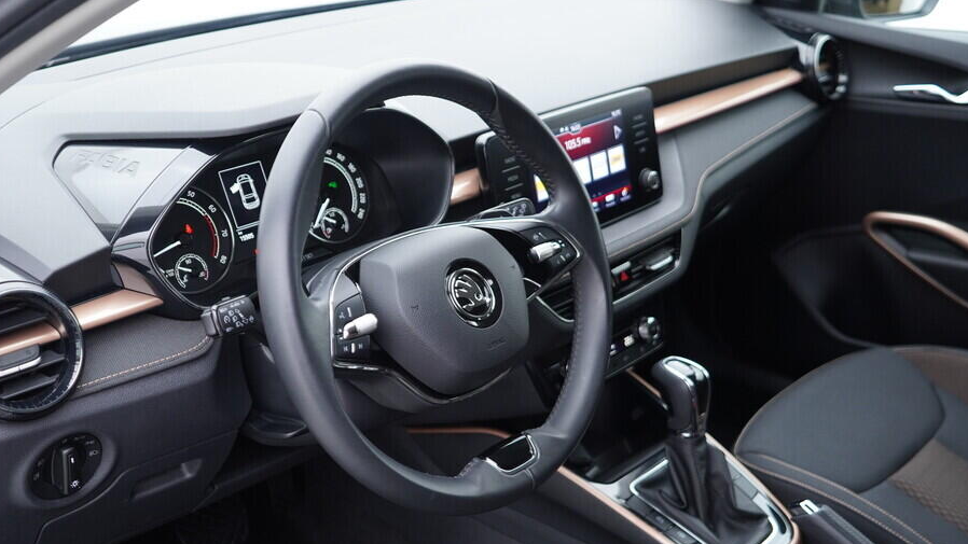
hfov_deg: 47.3
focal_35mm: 43
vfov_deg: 27.6
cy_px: 357
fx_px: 1104
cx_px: 439
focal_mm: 24
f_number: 2.8
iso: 250
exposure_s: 1/40
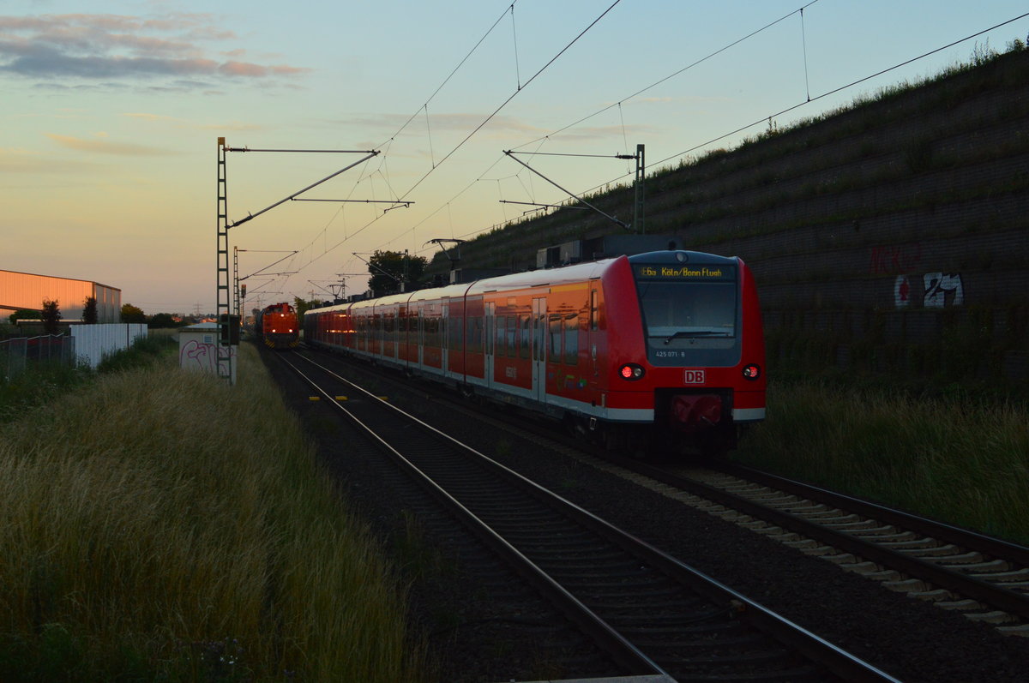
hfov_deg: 37.9
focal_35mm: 52
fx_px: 1499
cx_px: 514
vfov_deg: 25.7
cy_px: 342
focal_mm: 35
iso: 800
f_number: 6.3
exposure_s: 1/640
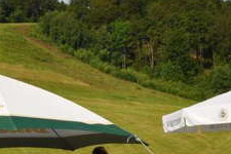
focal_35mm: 116
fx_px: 744
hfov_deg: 16.9
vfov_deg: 11.8
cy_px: 105
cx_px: -46
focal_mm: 22
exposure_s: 1/200
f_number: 14
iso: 200
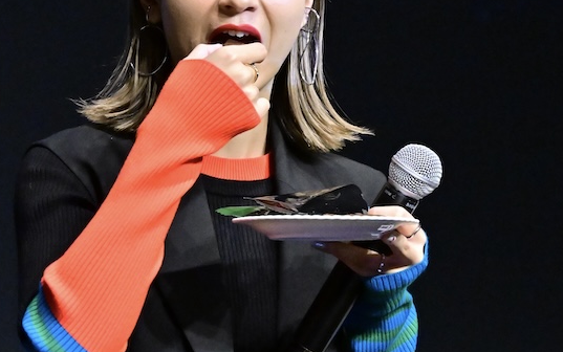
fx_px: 8733
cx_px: 223
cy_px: 186
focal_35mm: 569
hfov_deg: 3.7
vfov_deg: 2.3
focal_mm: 200
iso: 4000
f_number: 8
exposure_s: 1/200
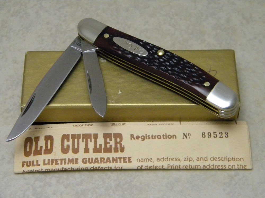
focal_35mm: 83
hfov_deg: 23.6
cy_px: 99
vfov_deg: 17.8
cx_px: 132
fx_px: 635
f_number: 4.5
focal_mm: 15.1
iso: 800
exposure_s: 1/56.8
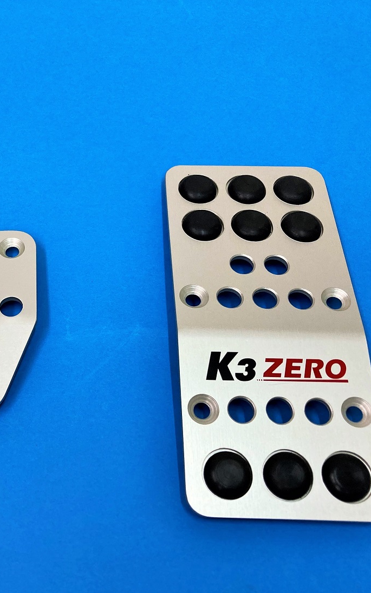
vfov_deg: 49.3
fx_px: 647
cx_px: 56
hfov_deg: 30.9
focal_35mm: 40
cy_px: 299
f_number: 1.8
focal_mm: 3.99
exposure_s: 1/100
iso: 80
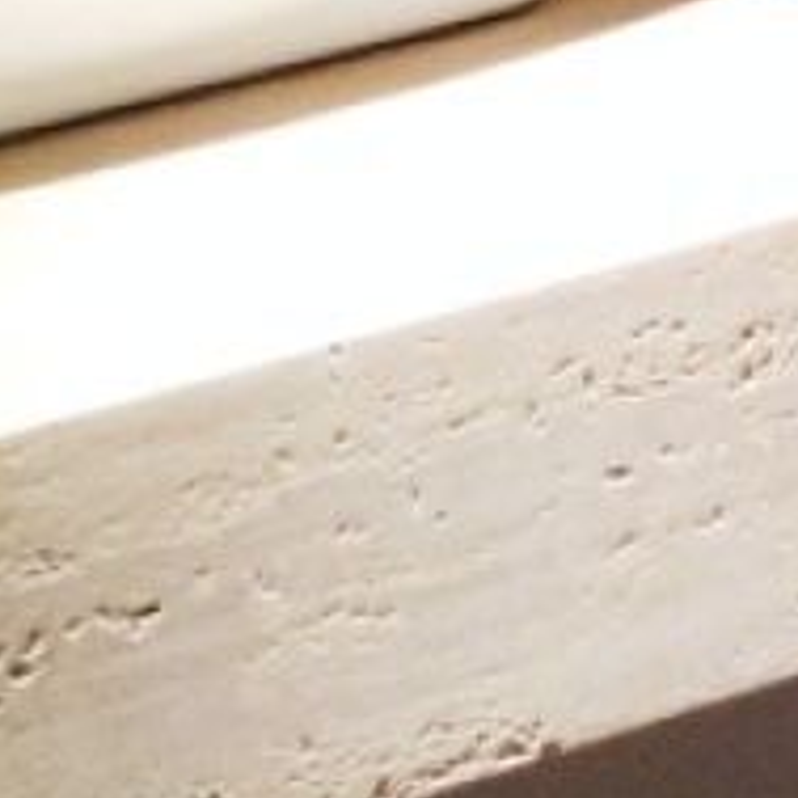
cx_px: 2356
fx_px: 5477
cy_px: 443
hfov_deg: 7.4
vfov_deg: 8.3
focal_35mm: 210
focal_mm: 4.28
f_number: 2.4
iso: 100
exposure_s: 1/20
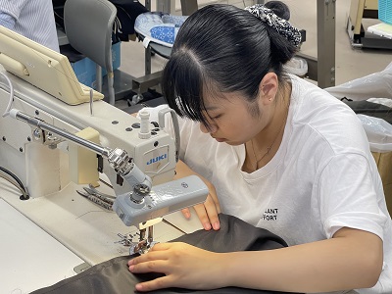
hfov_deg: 30.3
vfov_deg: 22.9
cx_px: 196
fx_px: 725
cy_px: 147
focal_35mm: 64
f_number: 2.2
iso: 100
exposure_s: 1/100
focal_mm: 7.5
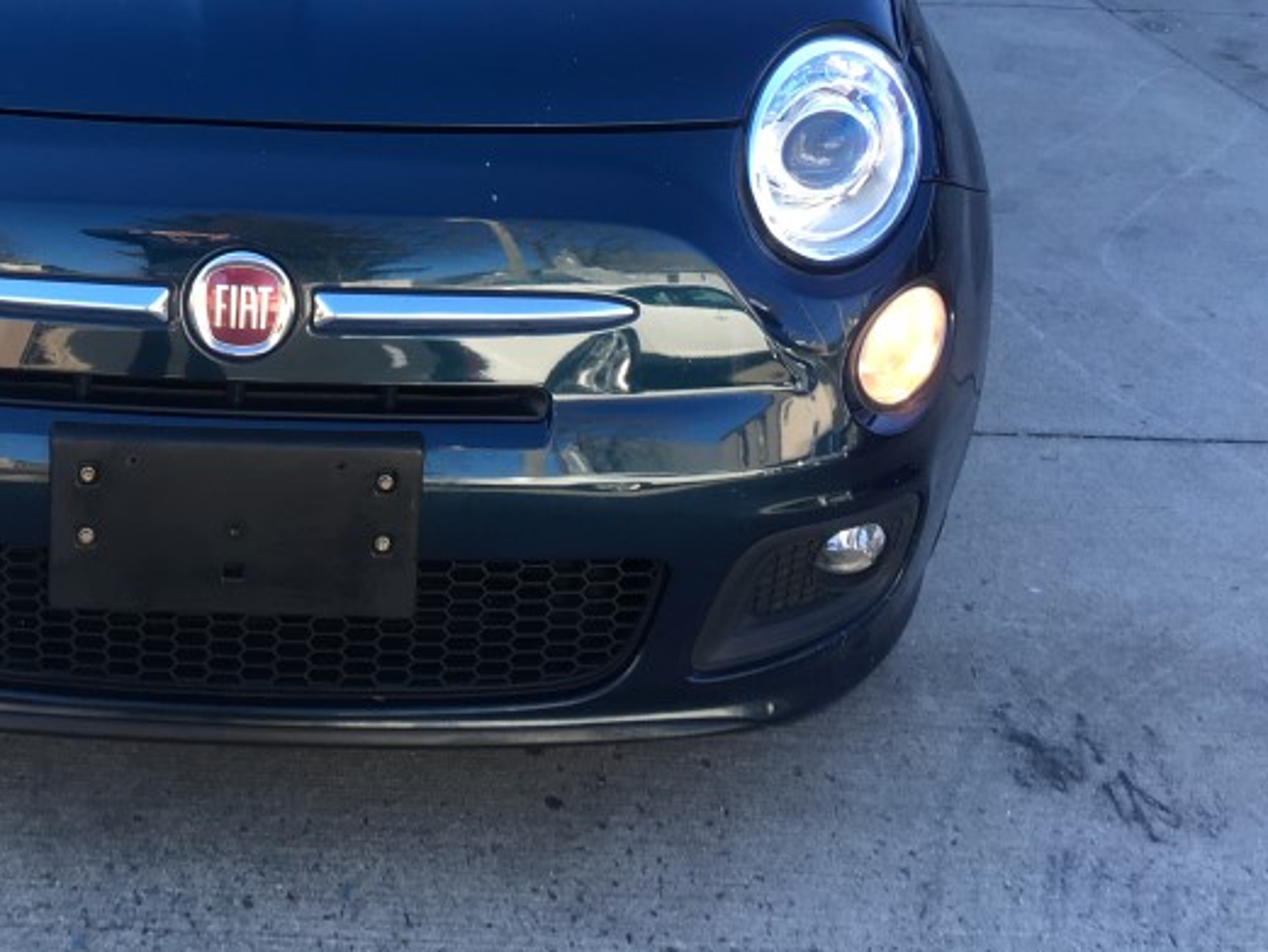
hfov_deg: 32.5
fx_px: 2088
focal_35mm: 57
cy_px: 51
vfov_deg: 24.7
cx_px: 187
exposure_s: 1/120
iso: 25
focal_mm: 4.15
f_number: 2.2
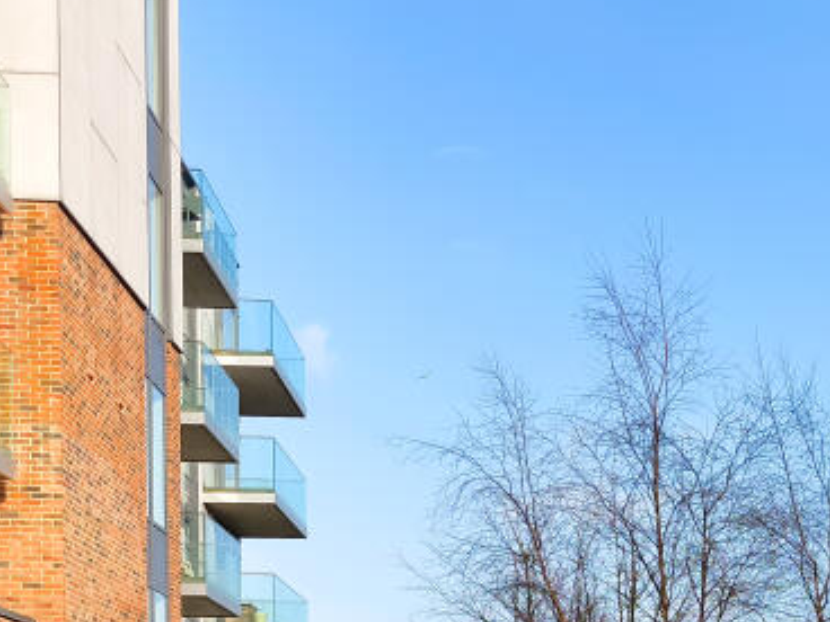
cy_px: 829
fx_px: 1535
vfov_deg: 20.7
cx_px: 767
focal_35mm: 64
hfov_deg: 28.9
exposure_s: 1/1567
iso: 50
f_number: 1.6
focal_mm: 6.57
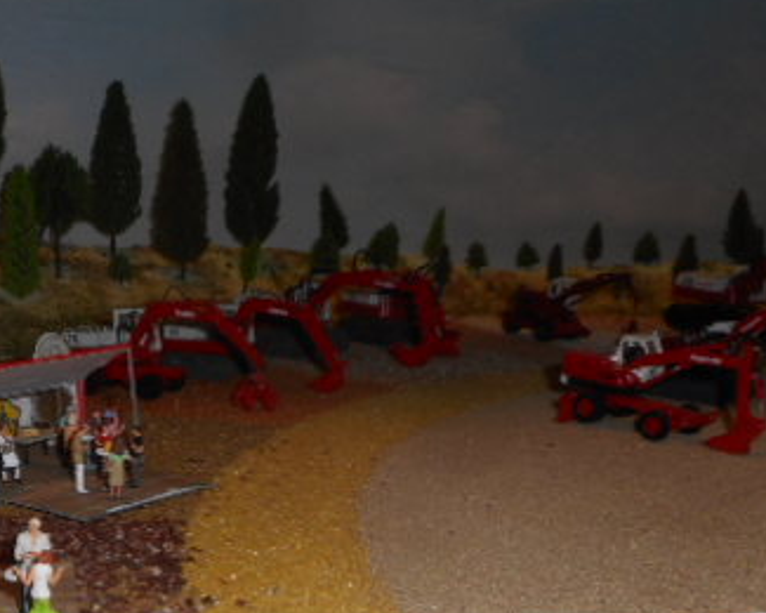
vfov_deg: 30.7
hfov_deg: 37.7
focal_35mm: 48
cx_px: 181
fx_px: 1088
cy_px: 493
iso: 80
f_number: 3.7
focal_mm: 4.5
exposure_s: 1/25
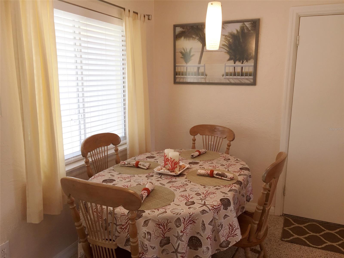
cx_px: 172
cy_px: 129
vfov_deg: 48.2
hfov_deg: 61.7
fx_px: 288
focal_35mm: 29
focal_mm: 4.15
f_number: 2.2
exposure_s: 1/60
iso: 40
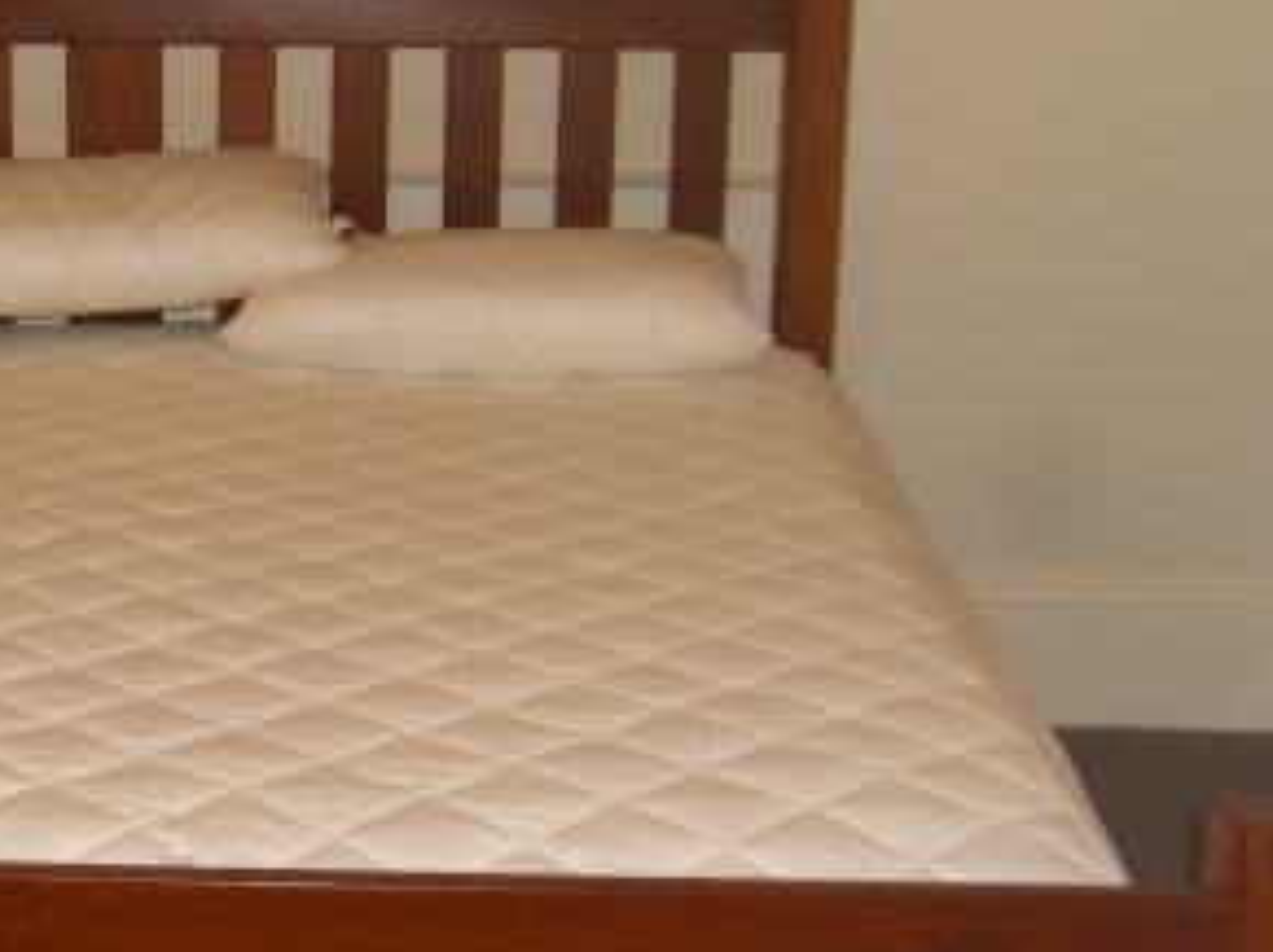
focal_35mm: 84
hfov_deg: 22.6
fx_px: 3087
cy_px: 544
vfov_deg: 17.5
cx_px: 53
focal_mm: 7.9
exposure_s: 1/60
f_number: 2.8
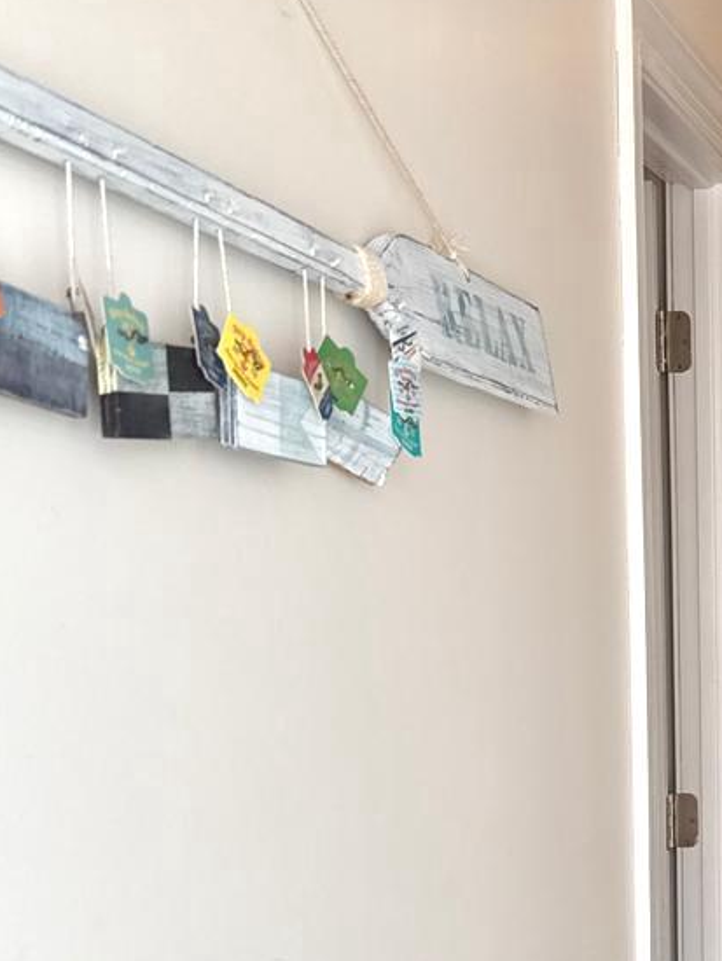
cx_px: 918
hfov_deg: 20.2
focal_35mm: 67
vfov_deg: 27.5
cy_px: 926
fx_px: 1862
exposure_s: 1/440
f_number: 1.78
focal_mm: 6.76
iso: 80
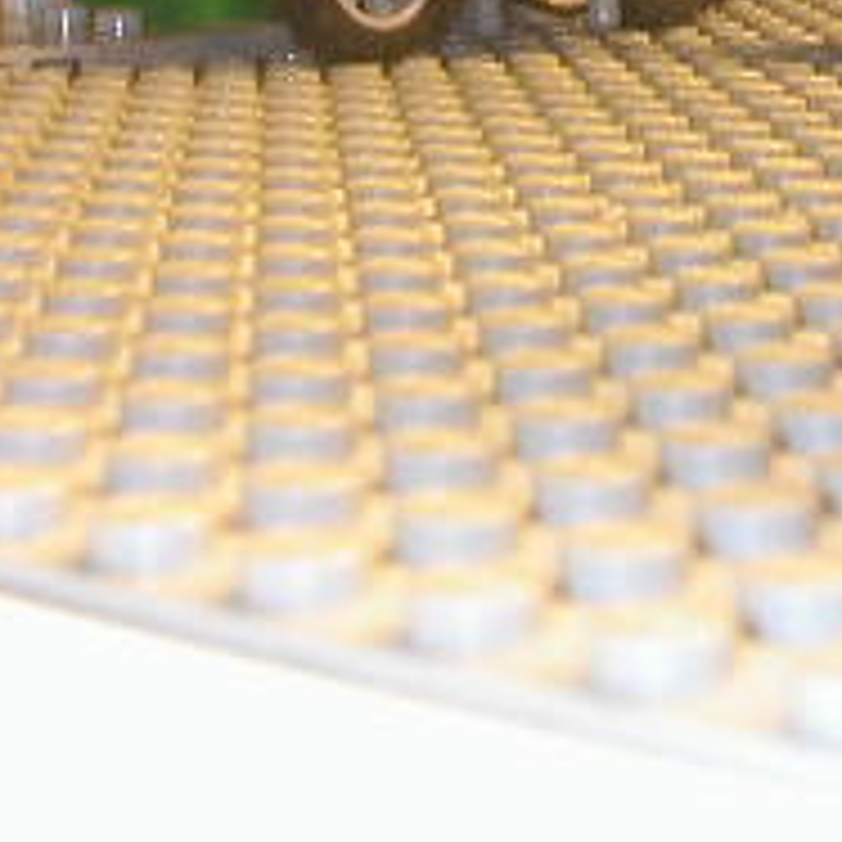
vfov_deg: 15.0
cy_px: -171
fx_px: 3082
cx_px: 806
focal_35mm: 112
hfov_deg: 15.3
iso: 200
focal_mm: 5.6
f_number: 4.5
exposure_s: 1/9
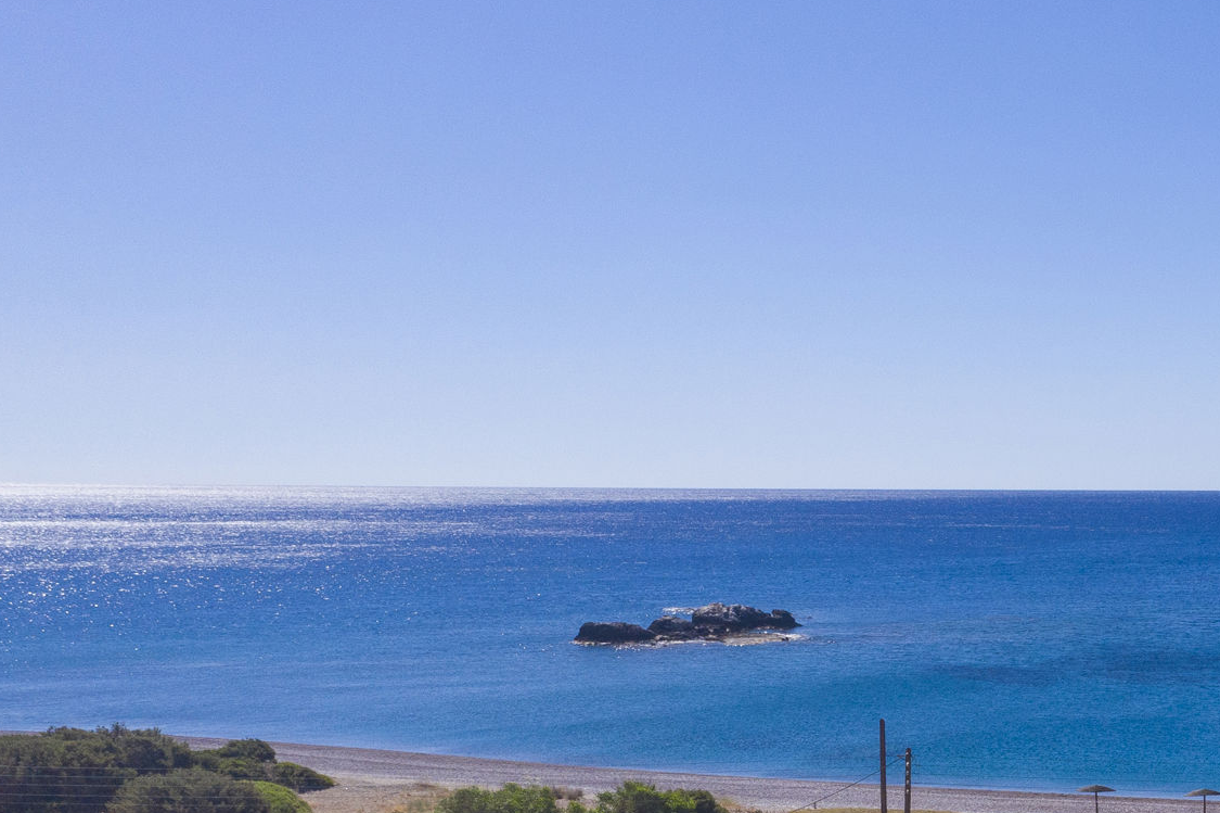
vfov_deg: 19.0
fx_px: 2303
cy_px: 945
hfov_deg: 27.3
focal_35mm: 68
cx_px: 1320
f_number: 7.1
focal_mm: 10.26
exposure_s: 1/800
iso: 100
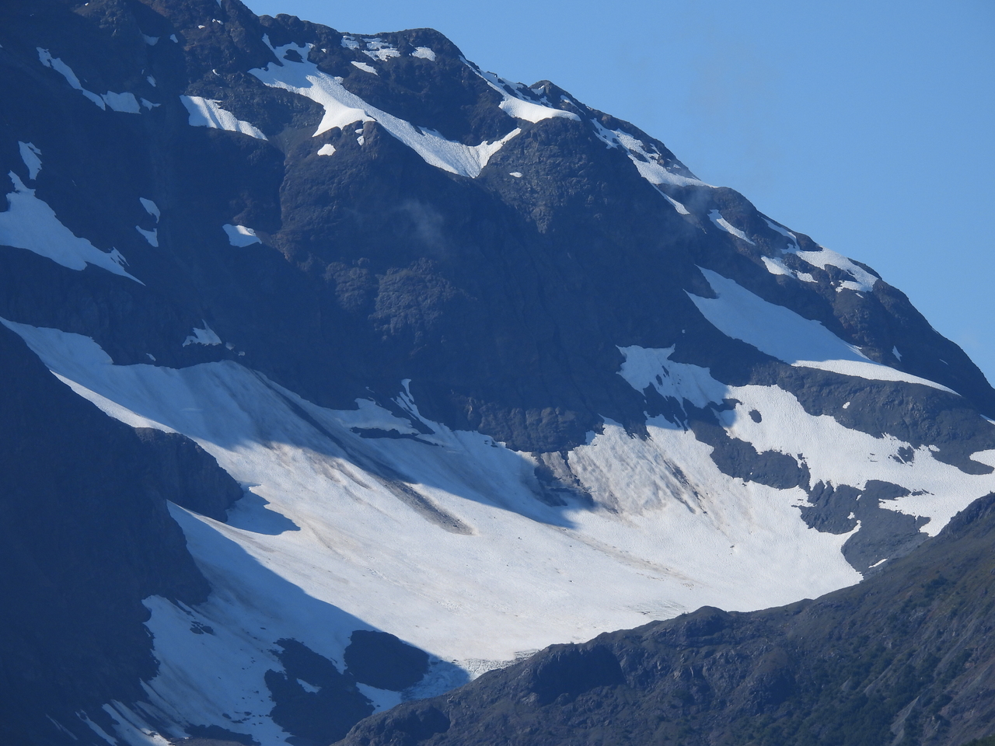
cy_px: 373
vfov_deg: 3.7
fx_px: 11498
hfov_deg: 5.0
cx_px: 498
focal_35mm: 400
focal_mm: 71.4
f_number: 5
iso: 100
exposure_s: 1/1000
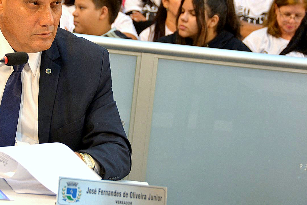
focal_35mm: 185
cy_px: 77
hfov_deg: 11.1
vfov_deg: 7.4
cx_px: 102
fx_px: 1579
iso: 500
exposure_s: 1/60
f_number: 5
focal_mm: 82
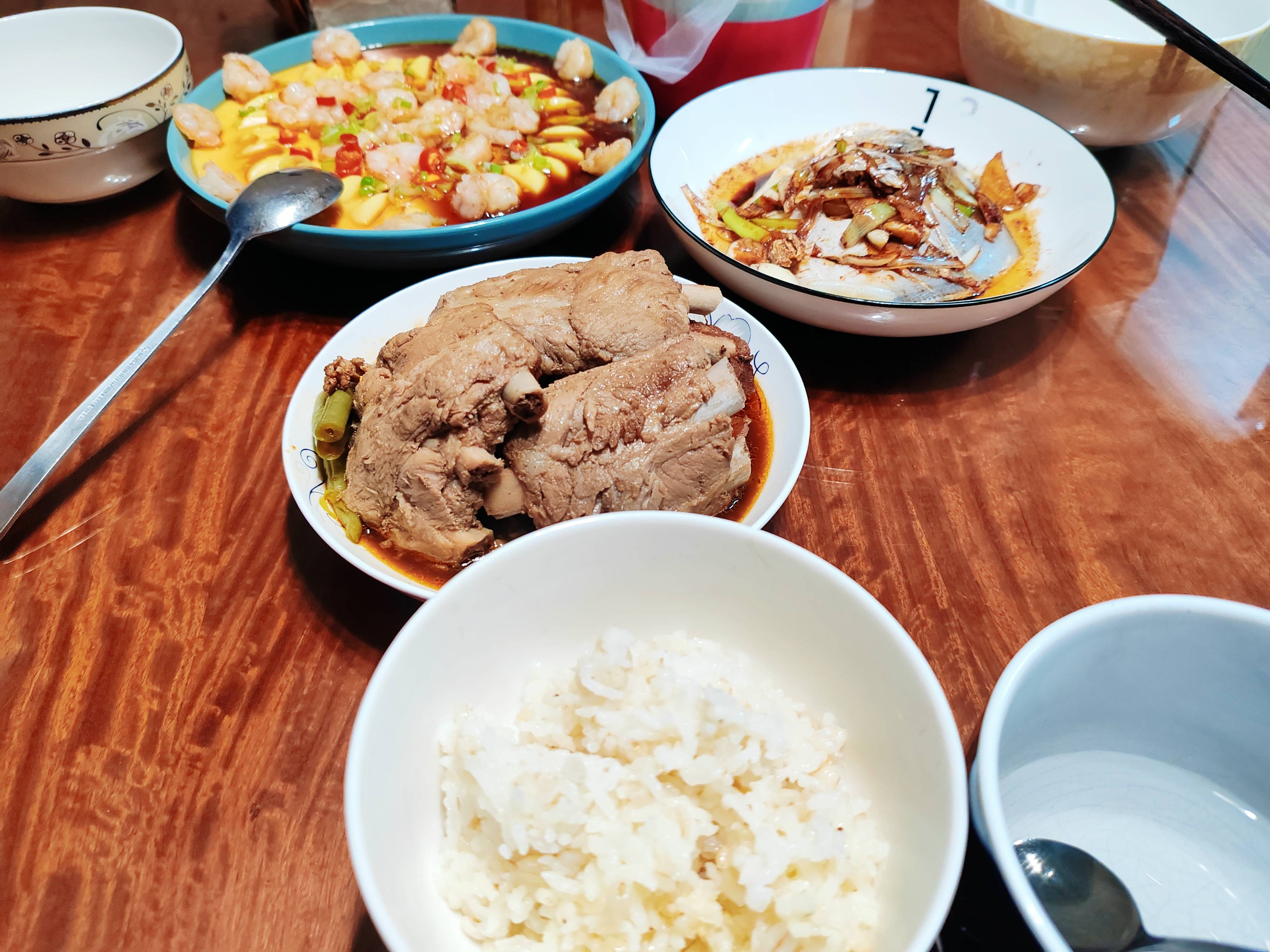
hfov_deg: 65.3
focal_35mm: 27
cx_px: 635
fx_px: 991
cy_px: 476
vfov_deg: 51.4
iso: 2179
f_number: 1.8
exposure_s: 1/100
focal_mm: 6.14
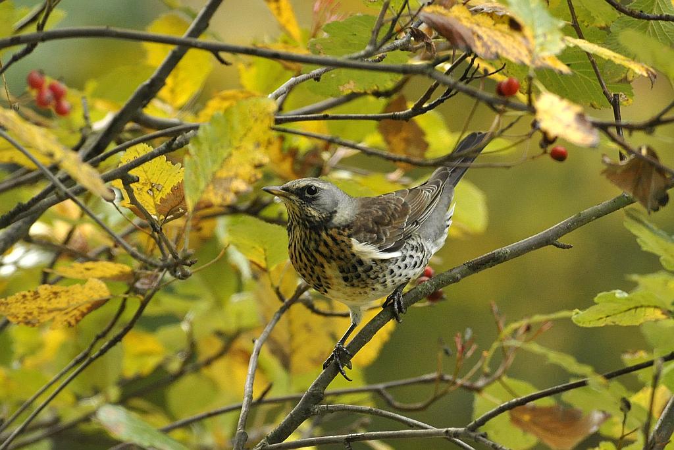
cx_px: 337
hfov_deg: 3.7
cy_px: 225
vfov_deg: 2.5
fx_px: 10392
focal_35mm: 555
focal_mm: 370
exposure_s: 1/640
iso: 1250
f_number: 5.6
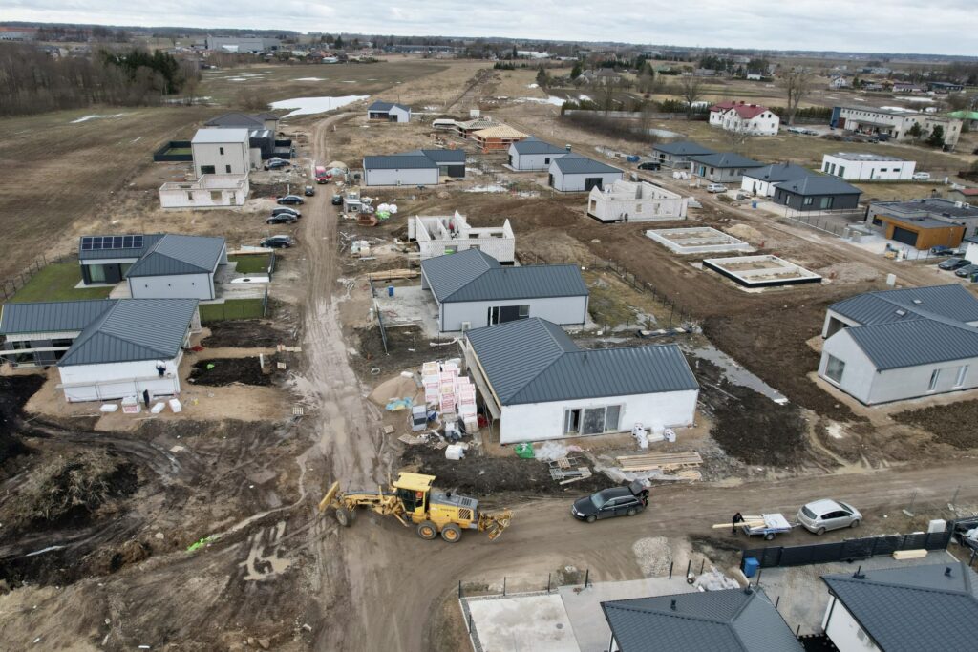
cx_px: 489
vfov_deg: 57.2
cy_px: 326
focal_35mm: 22
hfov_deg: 78.6
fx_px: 598
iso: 200
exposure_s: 1/350
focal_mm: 8.38
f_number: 2.8
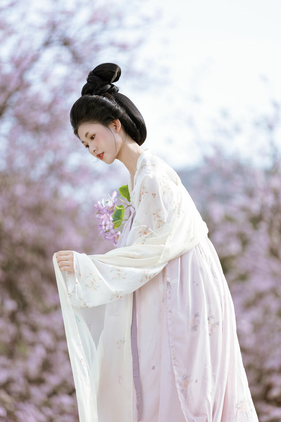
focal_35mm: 160
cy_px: 211
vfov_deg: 12.8
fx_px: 1873
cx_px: 140
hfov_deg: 8.6
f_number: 2.8
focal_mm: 160
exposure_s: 1/800
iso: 100
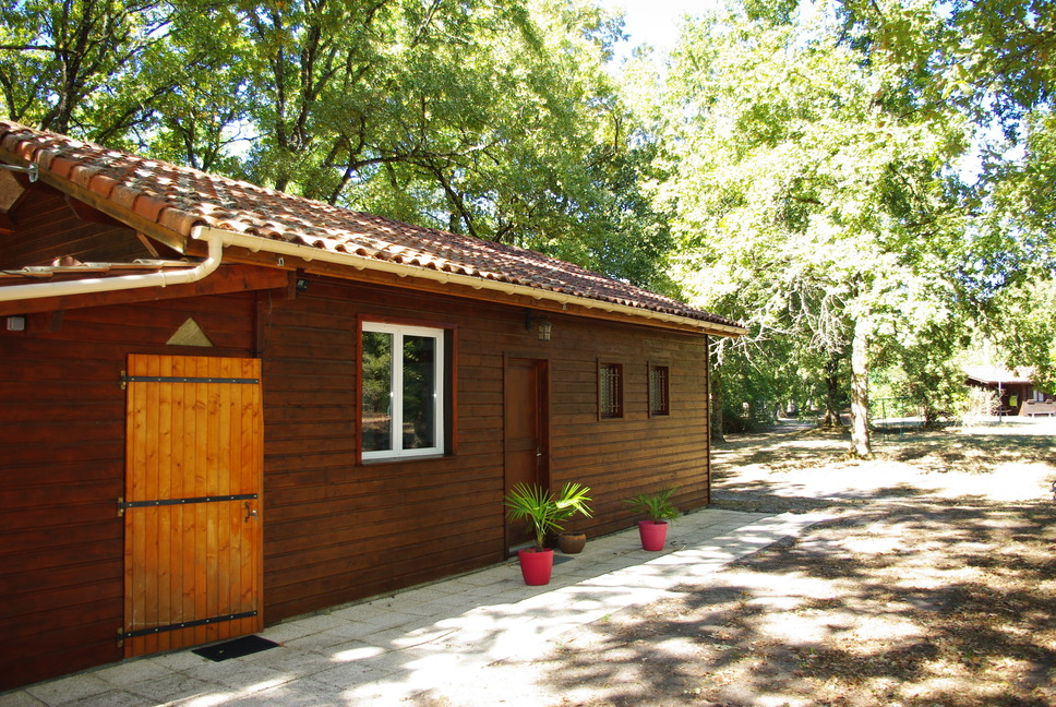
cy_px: 354
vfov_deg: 48.0
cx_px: 528
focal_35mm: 27
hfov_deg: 67.3
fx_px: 793
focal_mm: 18
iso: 100
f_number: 3.5
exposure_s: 1/90
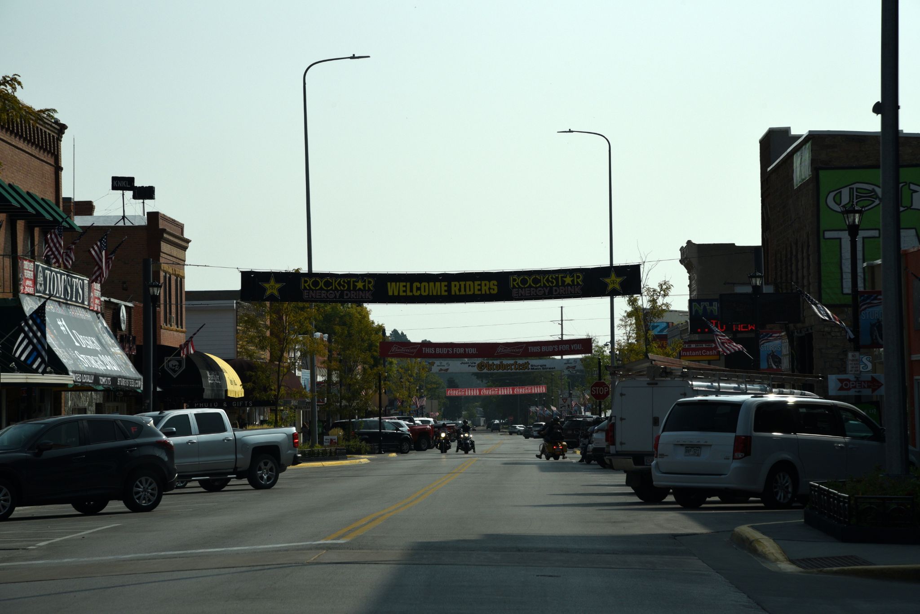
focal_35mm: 120
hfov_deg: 17.1
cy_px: 307
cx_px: 460
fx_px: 3068
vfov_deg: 11.4
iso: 400
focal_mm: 120
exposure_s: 1/1600
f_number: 10
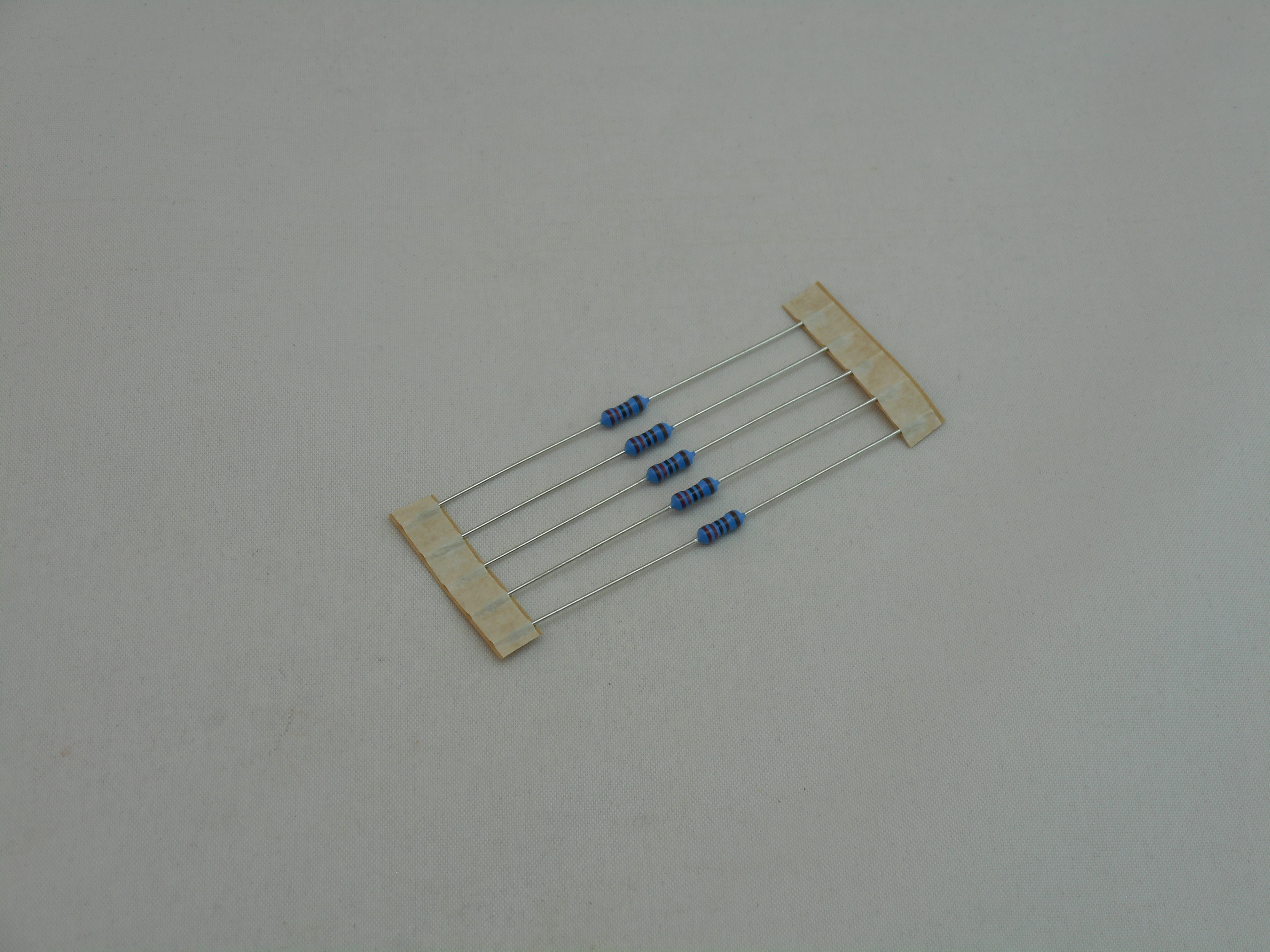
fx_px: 2825
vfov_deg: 19.1
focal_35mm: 77
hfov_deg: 25.3
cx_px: 635
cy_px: 476
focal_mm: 13.8
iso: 80
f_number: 5.5
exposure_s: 1/50
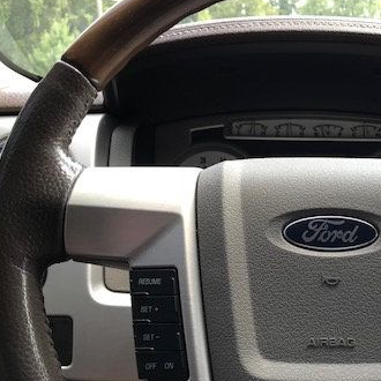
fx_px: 598
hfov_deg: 33.9
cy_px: 209
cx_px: 323
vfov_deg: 35.3
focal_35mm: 48
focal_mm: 3.99
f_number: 1.8
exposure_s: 1/117
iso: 20
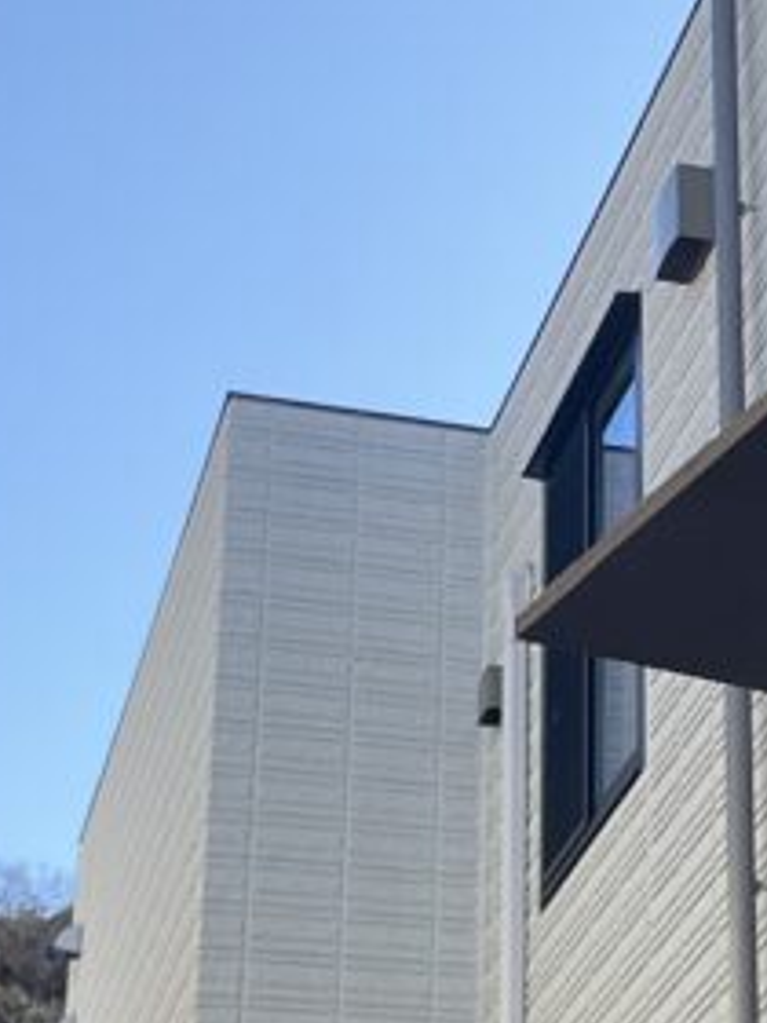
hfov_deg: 13.5
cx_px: 942
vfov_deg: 18.5
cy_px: 687
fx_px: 3132
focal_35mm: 106
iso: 25
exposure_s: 1/997
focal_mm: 3
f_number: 1.8
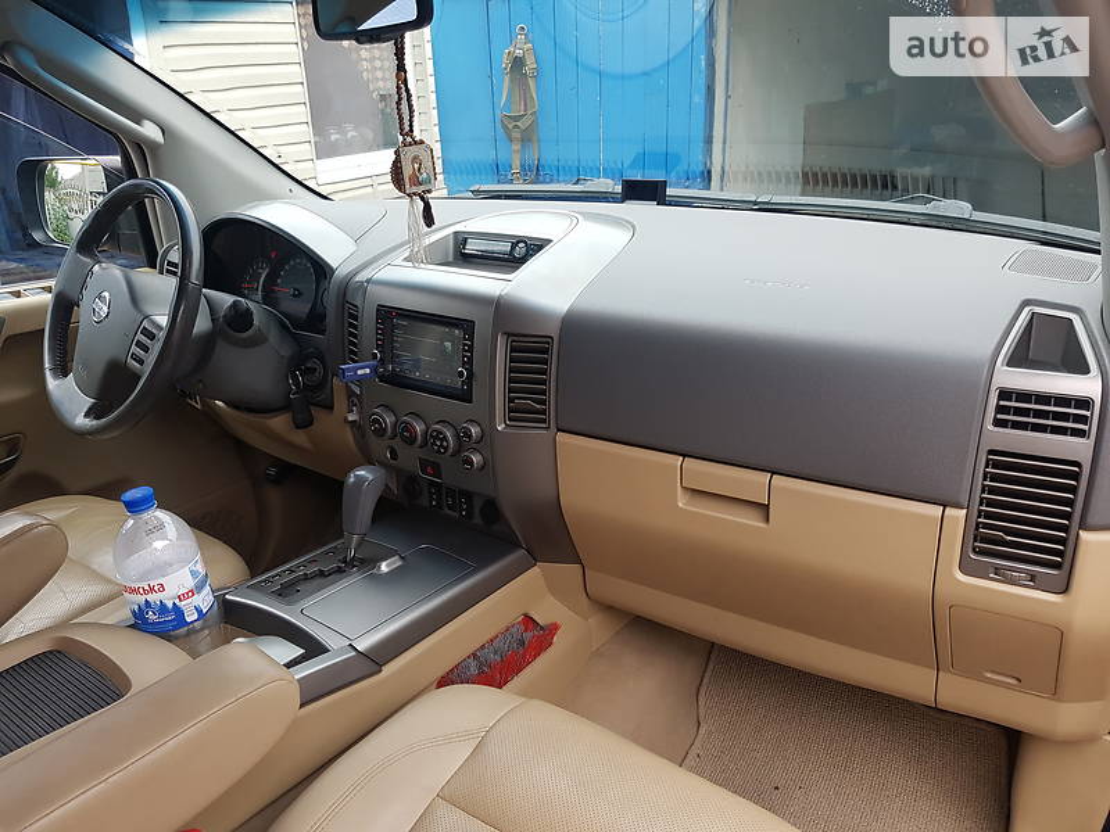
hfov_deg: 67.3
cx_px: 555
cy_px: 416
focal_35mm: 26
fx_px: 834
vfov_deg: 53.1
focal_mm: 4.2
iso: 100
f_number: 1.7
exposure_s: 1/100
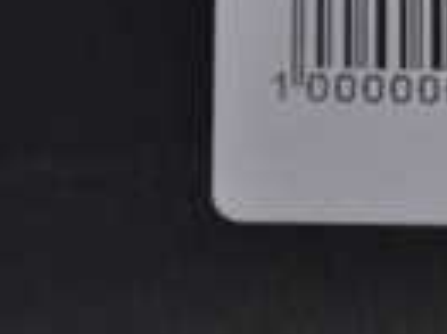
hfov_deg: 3.8
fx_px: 6704
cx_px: 655
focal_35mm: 520
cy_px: -111
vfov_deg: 2.9
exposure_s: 1/125
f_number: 9.5
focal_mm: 105
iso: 3200
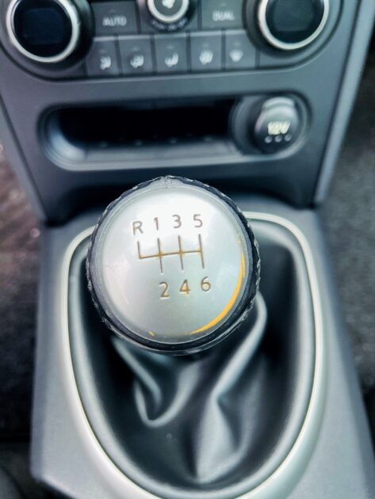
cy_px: 250
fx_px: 361
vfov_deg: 69.4
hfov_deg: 54.9
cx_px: 188
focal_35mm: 25
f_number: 1.6
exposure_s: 1/115
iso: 125
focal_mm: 5.1
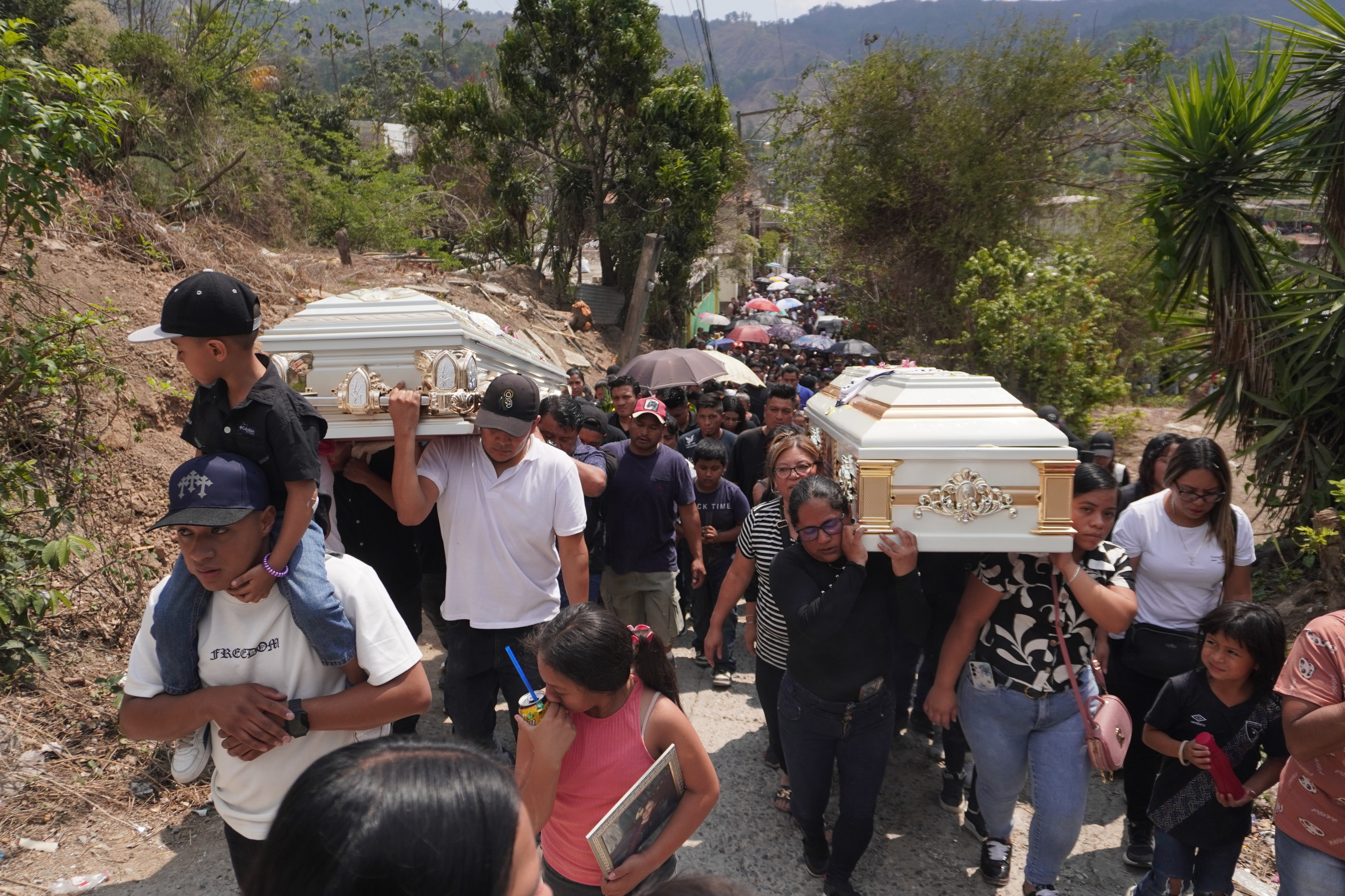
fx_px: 1009
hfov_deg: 67.4
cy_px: 448
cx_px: 672
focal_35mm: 27
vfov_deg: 47.9
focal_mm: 18
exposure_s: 1/4000
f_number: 4
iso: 320
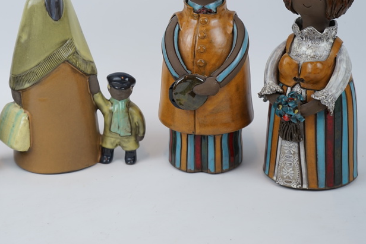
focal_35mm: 95
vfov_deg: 14.4
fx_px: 966
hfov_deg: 21.4
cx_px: 141
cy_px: 67
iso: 125
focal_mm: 65
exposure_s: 1/80
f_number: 5.6
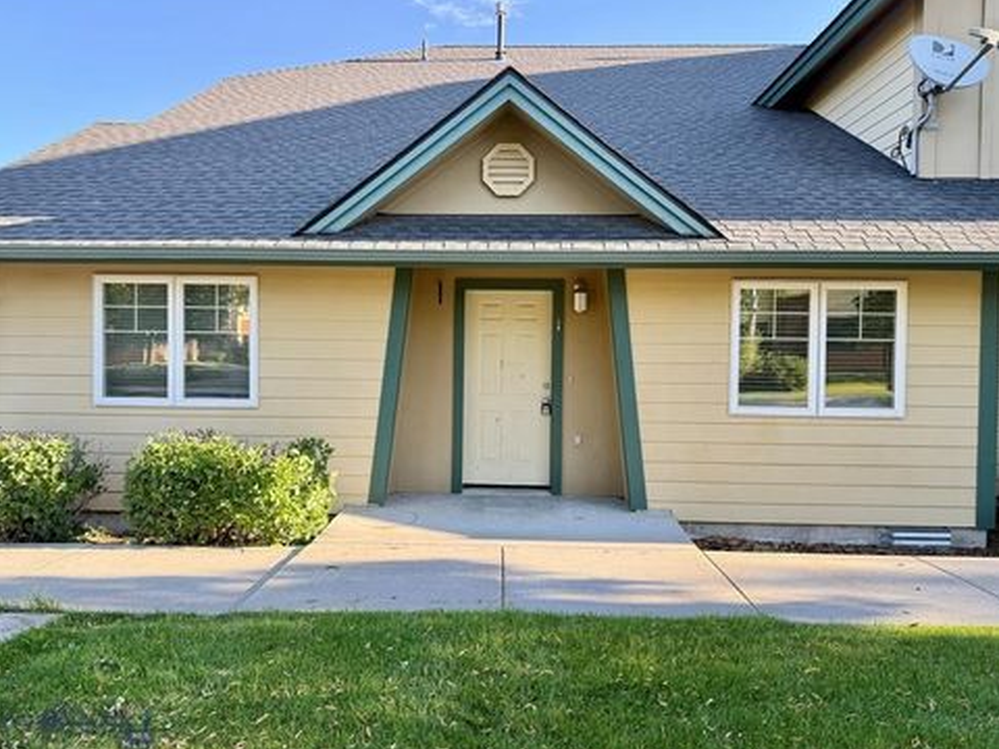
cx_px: 483
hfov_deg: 69.4
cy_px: 367
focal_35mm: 25
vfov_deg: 54.9
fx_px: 721
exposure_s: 1/360
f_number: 1.78
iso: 100
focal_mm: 6.76
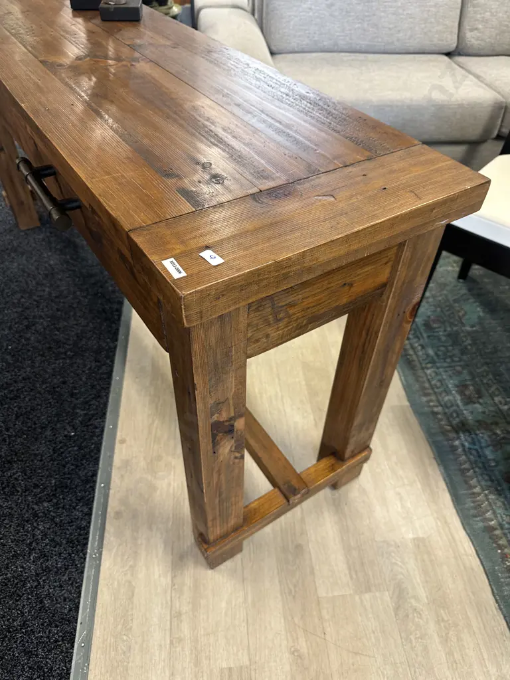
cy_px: 340
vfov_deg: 71.6
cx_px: 255
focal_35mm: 24
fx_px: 471
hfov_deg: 56.8
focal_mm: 6.86
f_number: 1.78
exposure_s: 1/50
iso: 160
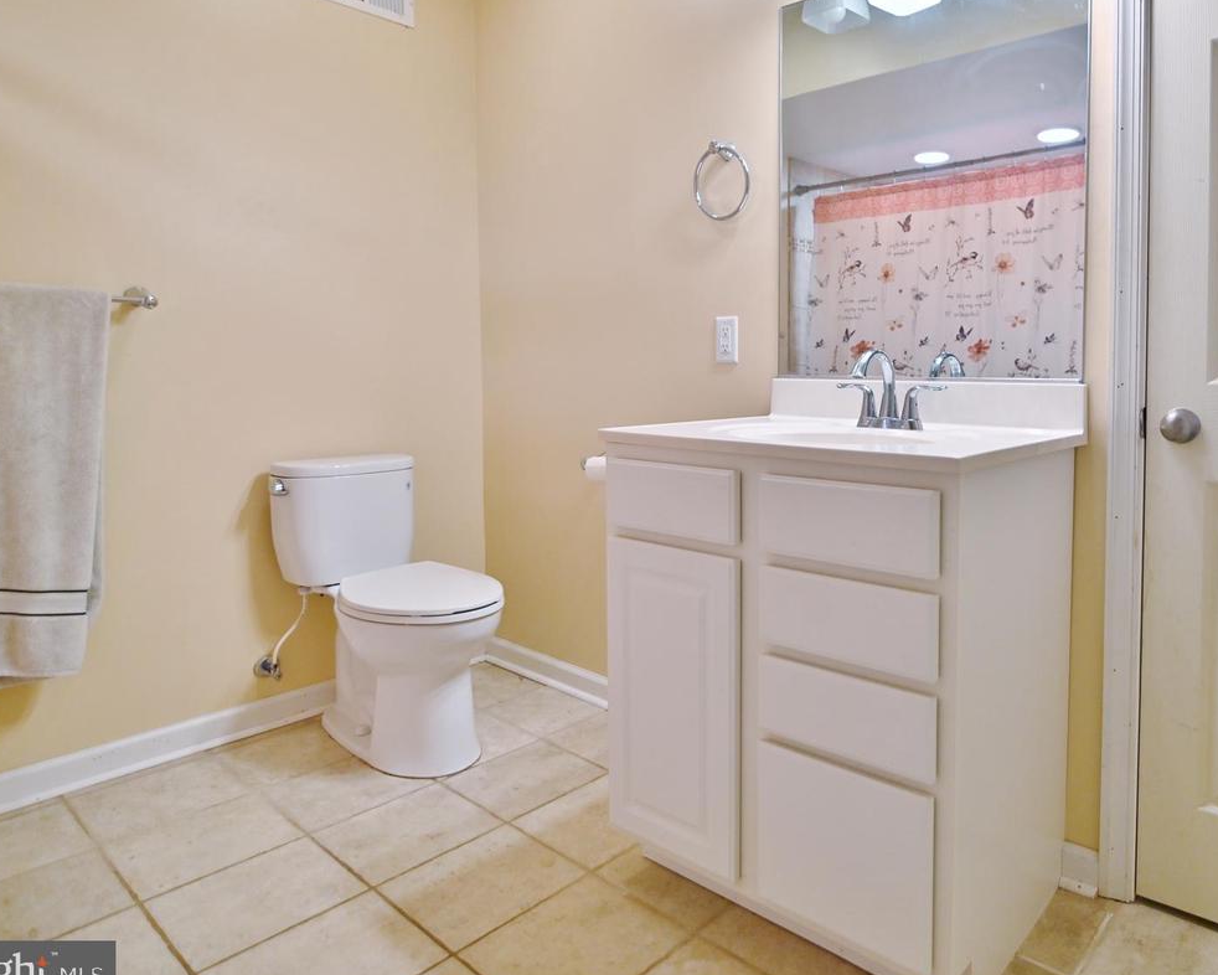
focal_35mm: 22
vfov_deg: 62.8
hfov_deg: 72.7
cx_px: 816
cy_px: 409
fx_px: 793
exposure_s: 1/200
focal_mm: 16
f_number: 2.8
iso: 400
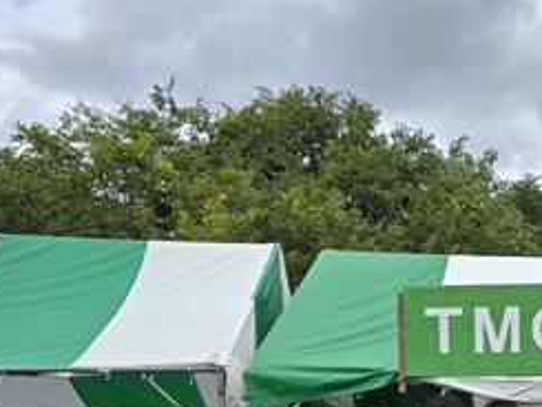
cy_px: 526
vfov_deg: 22.0
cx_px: 515
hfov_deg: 30.4
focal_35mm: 60
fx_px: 940
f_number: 1.7
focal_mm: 6.3
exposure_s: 1/430
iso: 12
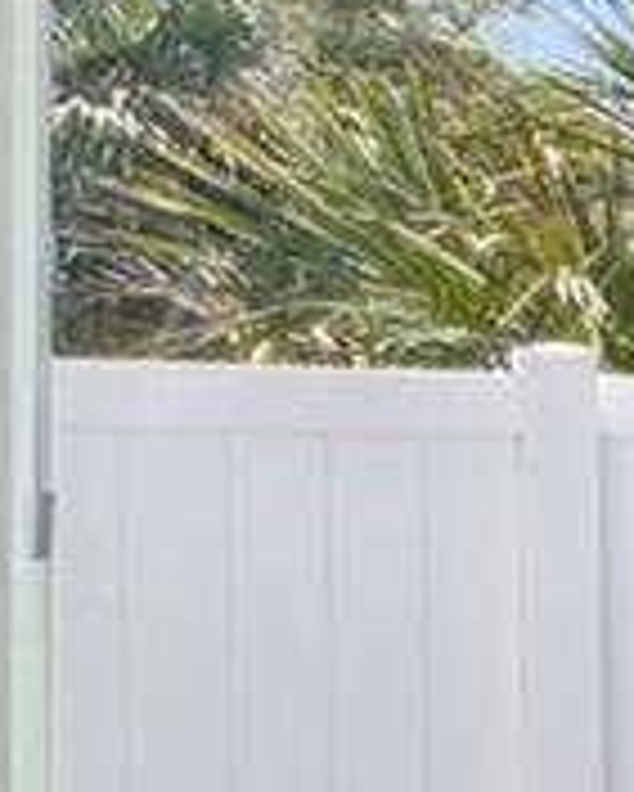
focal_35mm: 128
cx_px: 3350
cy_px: 608
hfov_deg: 6.0
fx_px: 3000
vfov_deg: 15.0
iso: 125
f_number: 8
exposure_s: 1/30
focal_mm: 10
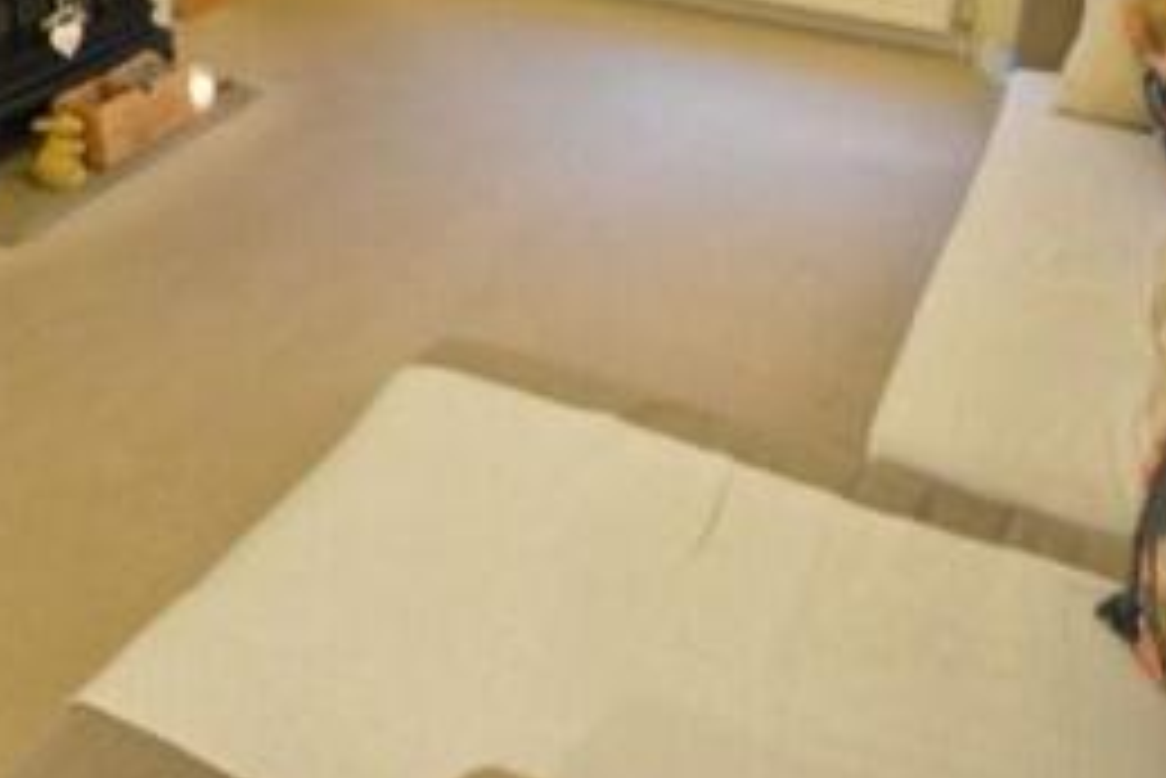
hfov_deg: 50.4
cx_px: 698
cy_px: 7
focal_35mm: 38
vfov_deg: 32.4
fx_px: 1231
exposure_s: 1/2
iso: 400
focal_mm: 10
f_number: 8
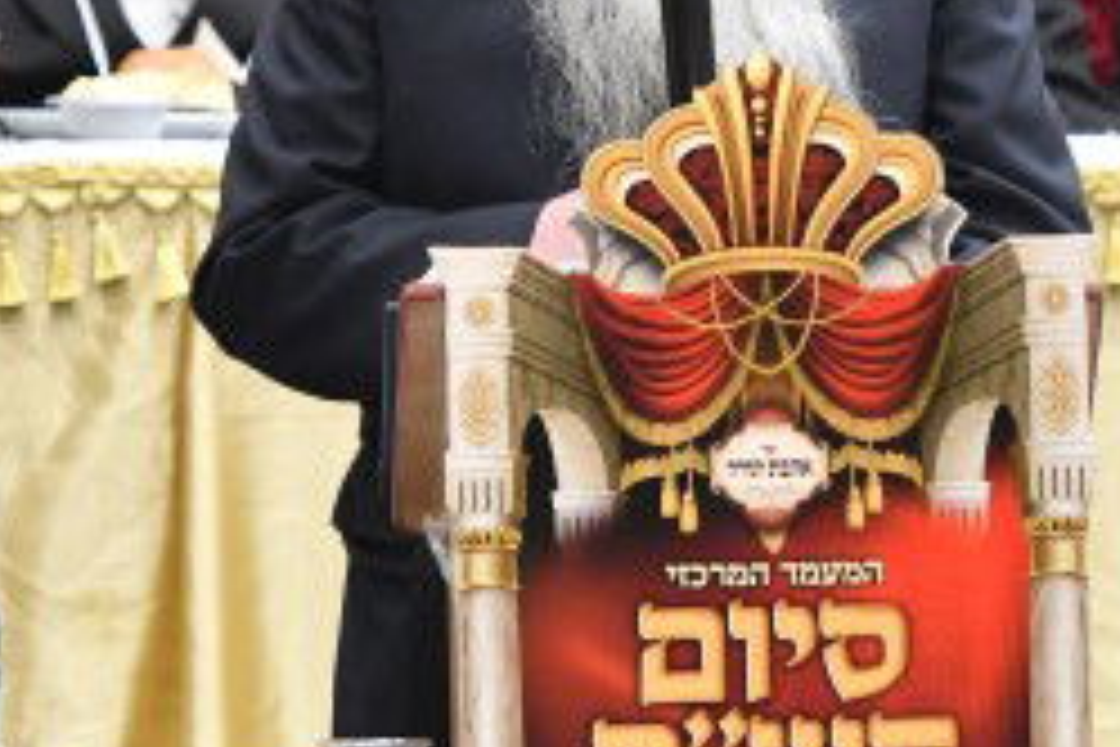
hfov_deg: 3.5
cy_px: -34
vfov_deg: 2.3
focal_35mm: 596
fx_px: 18541
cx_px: 634
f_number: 5
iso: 1250
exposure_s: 1/125
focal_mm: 145
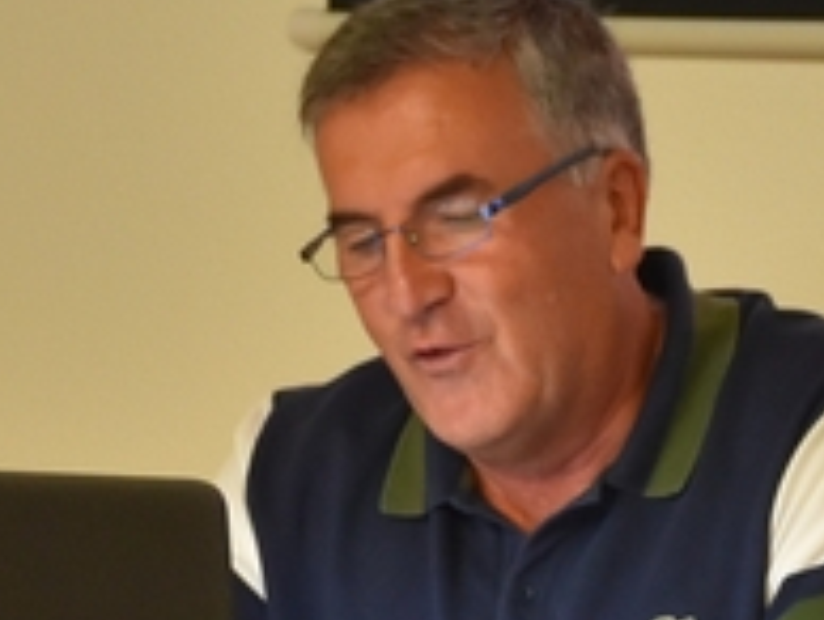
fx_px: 8294
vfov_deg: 4.3
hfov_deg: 5.7
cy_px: 875
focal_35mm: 348
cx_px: 858
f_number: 4.8
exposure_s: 1/60
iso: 1250
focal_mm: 52
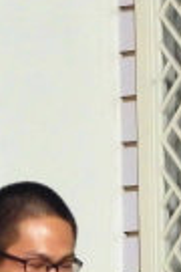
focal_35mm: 581
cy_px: 247
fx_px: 4381
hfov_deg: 2.4
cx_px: -40
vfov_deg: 3.5
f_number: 5.5
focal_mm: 27.5
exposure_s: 1/20
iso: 1250
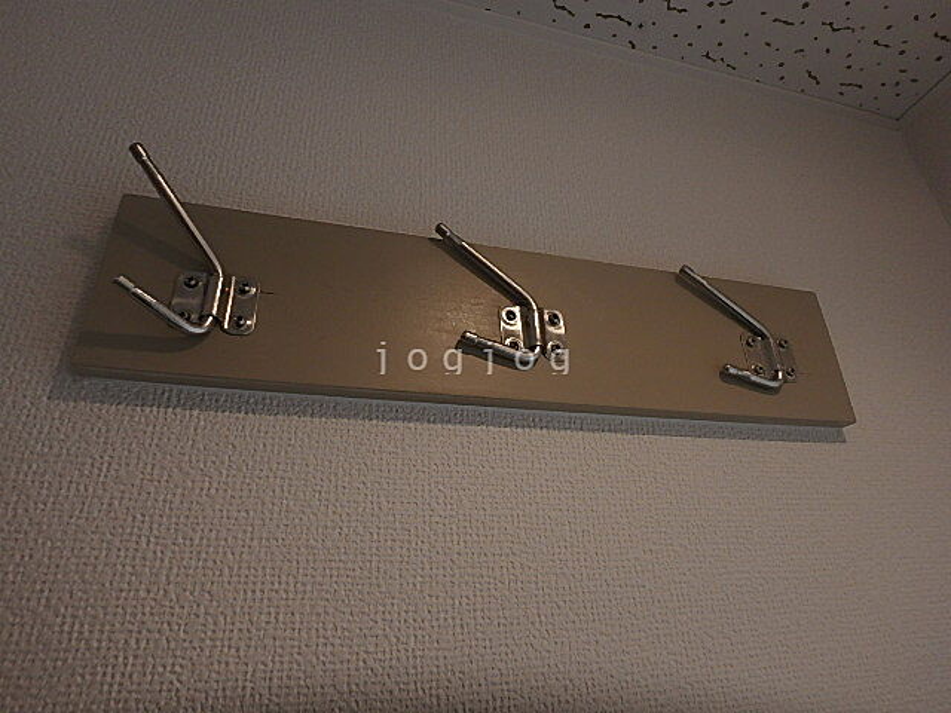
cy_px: 356
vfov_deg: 63.4
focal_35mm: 21
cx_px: 476
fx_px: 577
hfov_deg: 79.0
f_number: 3.5
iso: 125
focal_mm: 3.7
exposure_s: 1/60
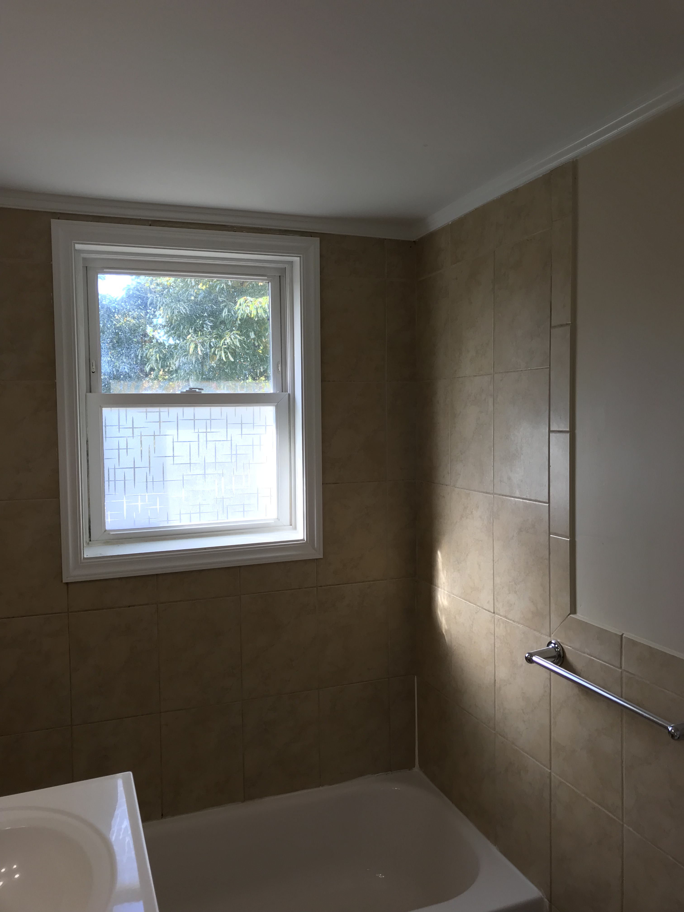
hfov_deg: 49.7
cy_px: 456
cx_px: 342
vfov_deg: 63.4
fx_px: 738
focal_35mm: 28
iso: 20
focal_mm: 3.99
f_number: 1.8
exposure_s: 1/40
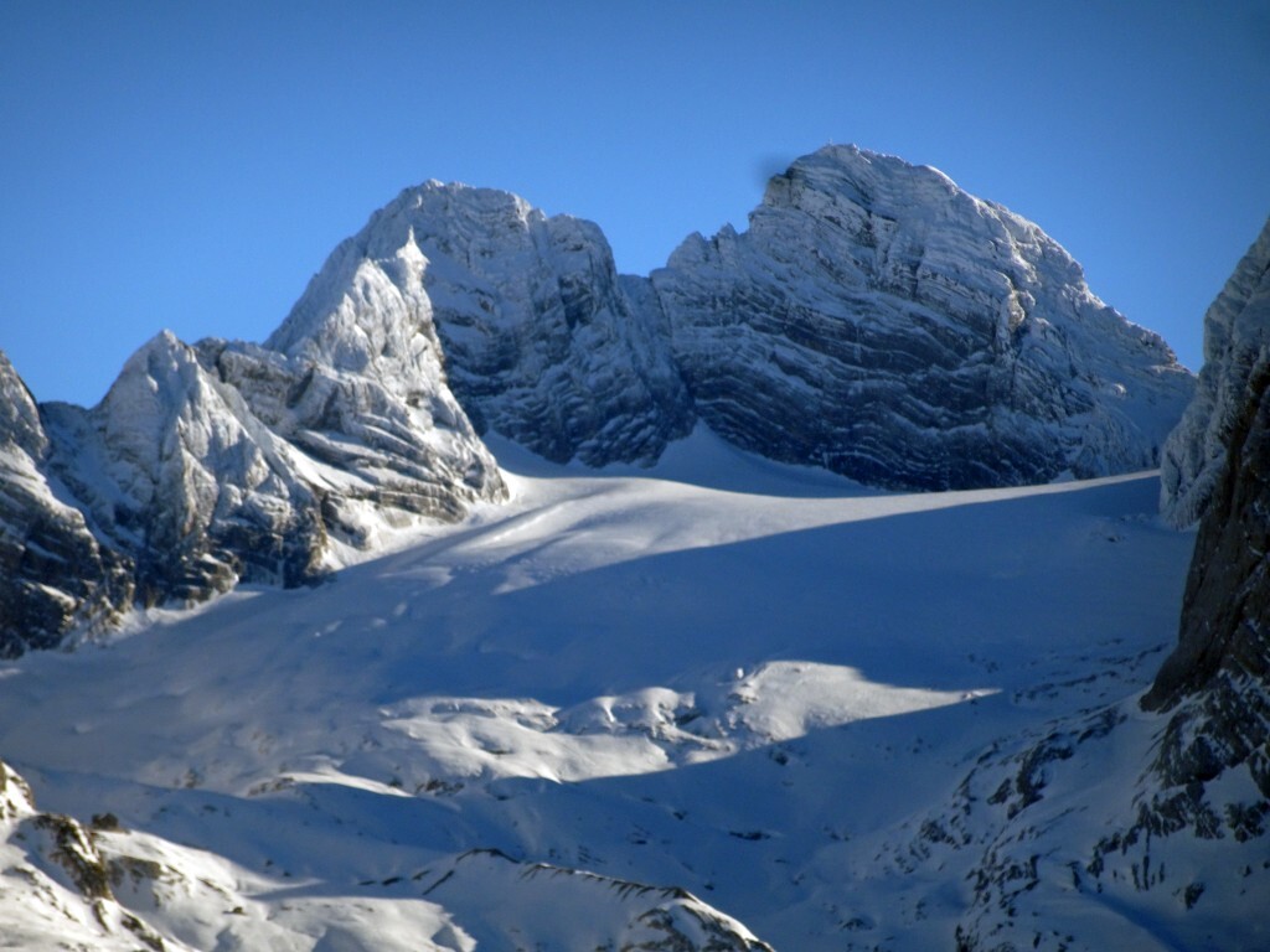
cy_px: 476
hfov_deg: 5.3
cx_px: 635
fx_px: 13831
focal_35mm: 377
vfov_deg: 3.9
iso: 80
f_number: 6.3
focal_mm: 64.38
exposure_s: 1/500
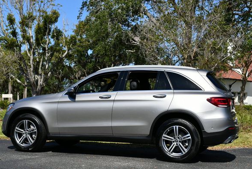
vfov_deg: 23.8
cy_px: 86
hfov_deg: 35.0
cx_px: 123
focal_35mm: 57
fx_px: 399
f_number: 9
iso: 100
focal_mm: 26
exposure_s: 1/320
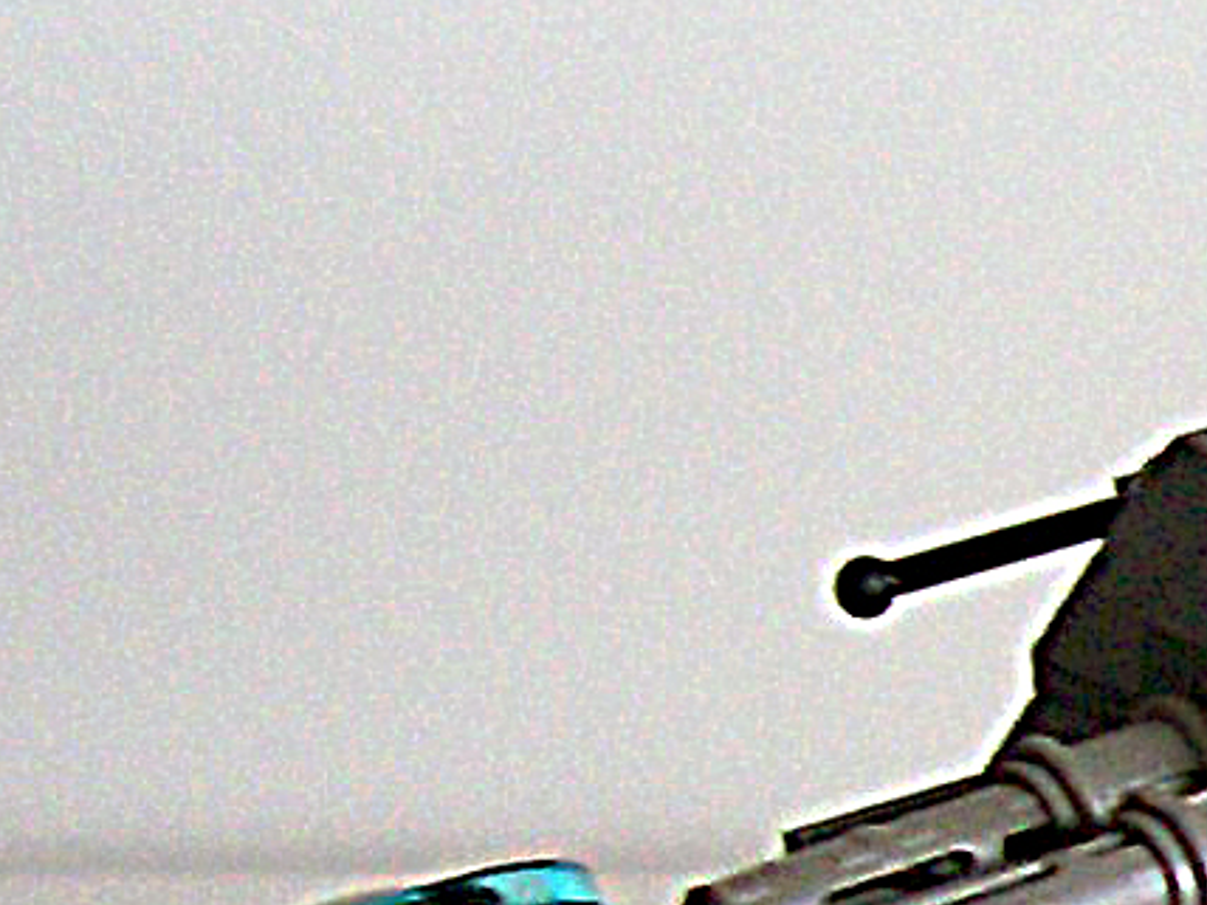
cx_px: 2335
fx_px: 7009
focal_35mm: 201
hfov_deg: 9.3
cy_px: 1054
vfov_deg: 7.3
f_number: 2.9
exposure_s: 1/39.3
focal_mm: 7
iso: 145
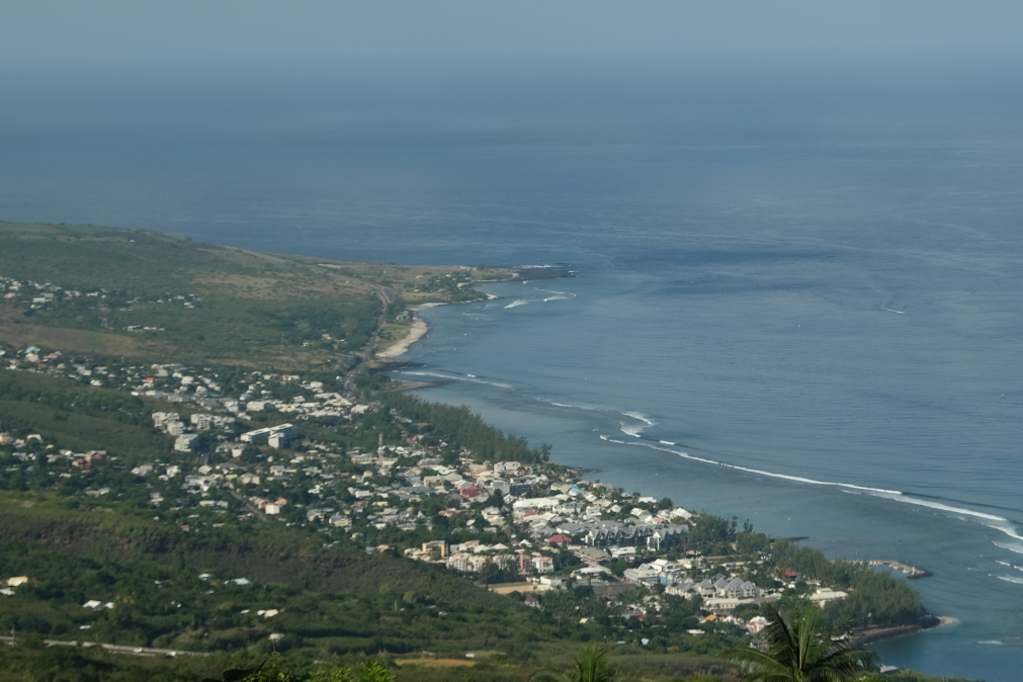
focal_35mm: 133
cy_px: 319
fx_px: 3779
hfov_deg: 15.4
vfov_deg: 10.3
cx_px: 751
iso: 160
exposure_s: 1/750
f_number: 6.4
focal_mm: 55
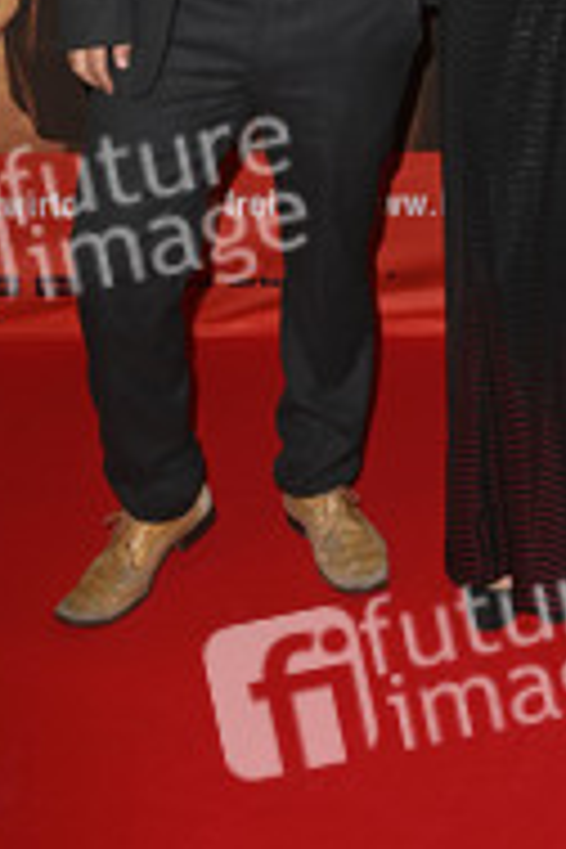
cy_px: 0
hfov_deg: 18.0
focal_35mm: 74
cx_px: 566
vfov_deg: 25.9
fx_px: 1745
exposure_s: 1/250
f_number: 5.6
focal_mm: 35
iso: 500
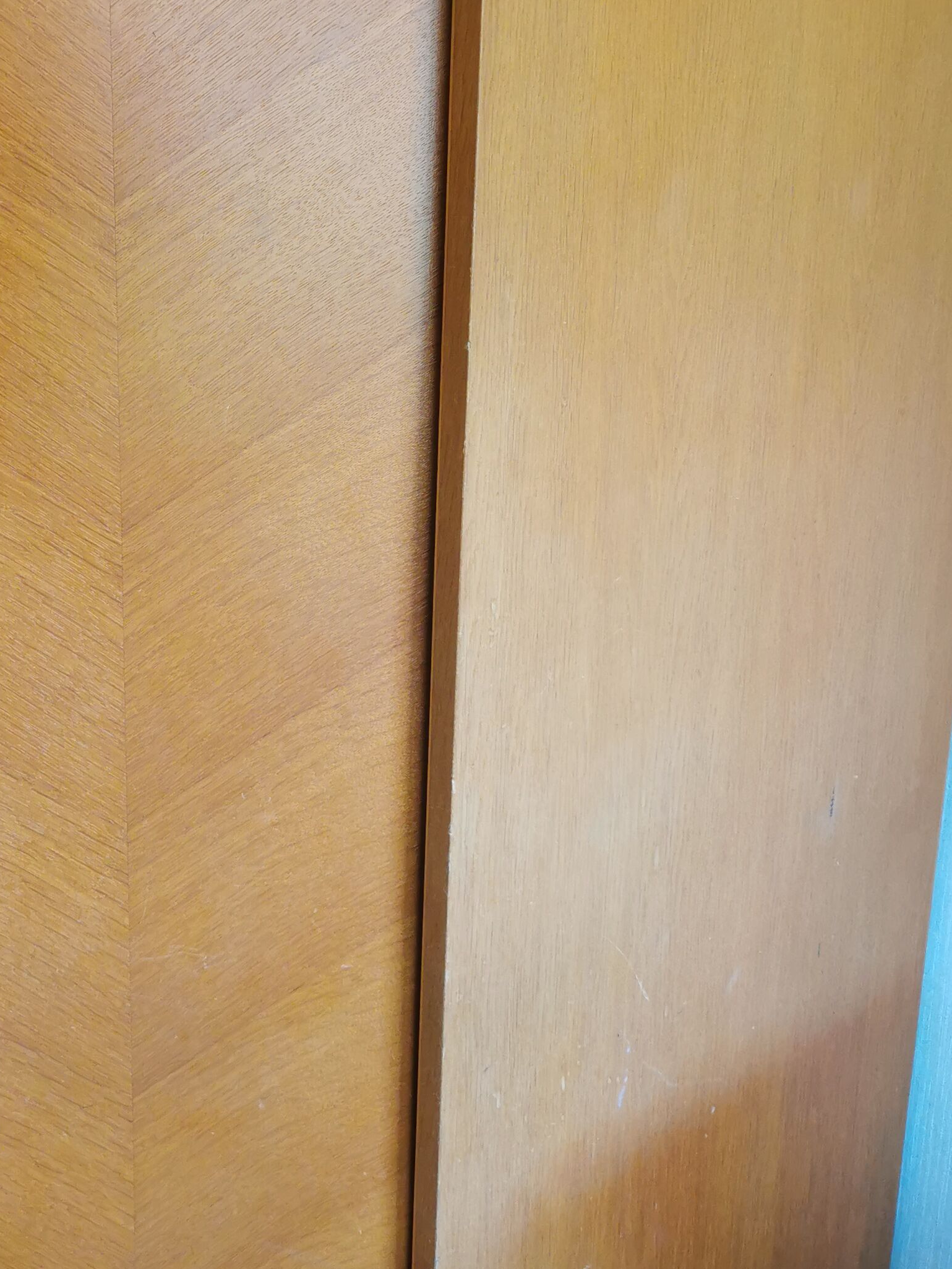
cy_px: 530
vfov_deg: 39.5
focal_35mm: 48
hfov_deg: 29.8
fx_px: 1760
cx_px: 247
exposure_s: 1/100
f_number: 1.8
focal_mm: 5.58
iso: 160
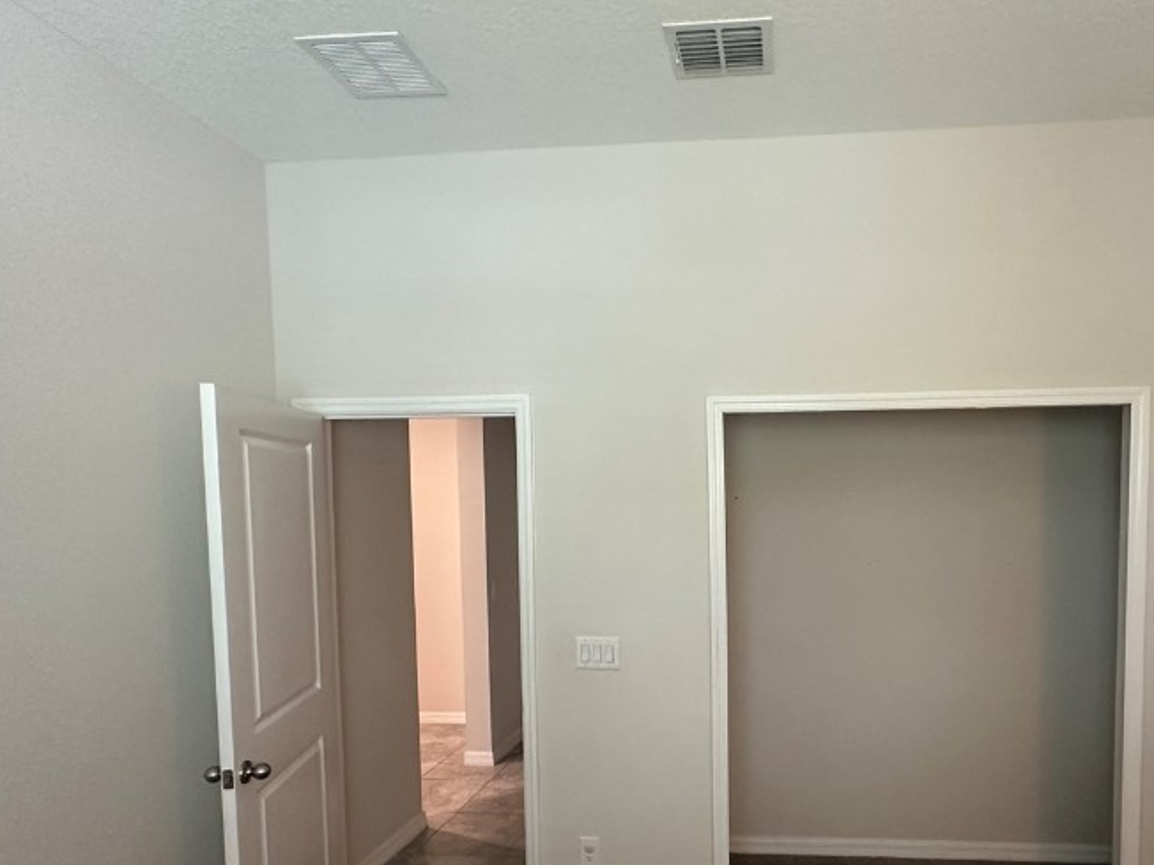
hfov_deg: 74.8
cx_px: 733
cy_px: 540
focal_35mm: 22
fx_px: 733
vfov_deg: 60.3
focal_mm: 2.22
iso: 320
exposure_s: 1/60
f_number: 2.2
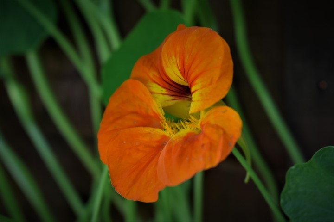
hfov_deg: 28.1
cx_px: 167
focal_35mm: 72
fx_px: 668
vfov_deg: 18.9
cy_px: 111
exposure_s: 1/125
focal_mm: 48
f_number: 5.6
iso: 720
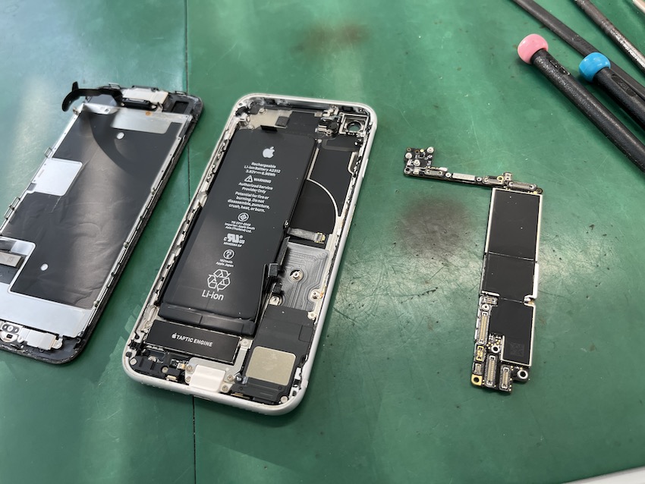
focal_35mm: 26
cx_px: 322
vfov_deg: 53.1
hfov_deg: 67.3
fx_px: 485
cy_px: 242
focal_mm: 5.1
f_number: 1.6
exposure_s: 1/100
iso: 100
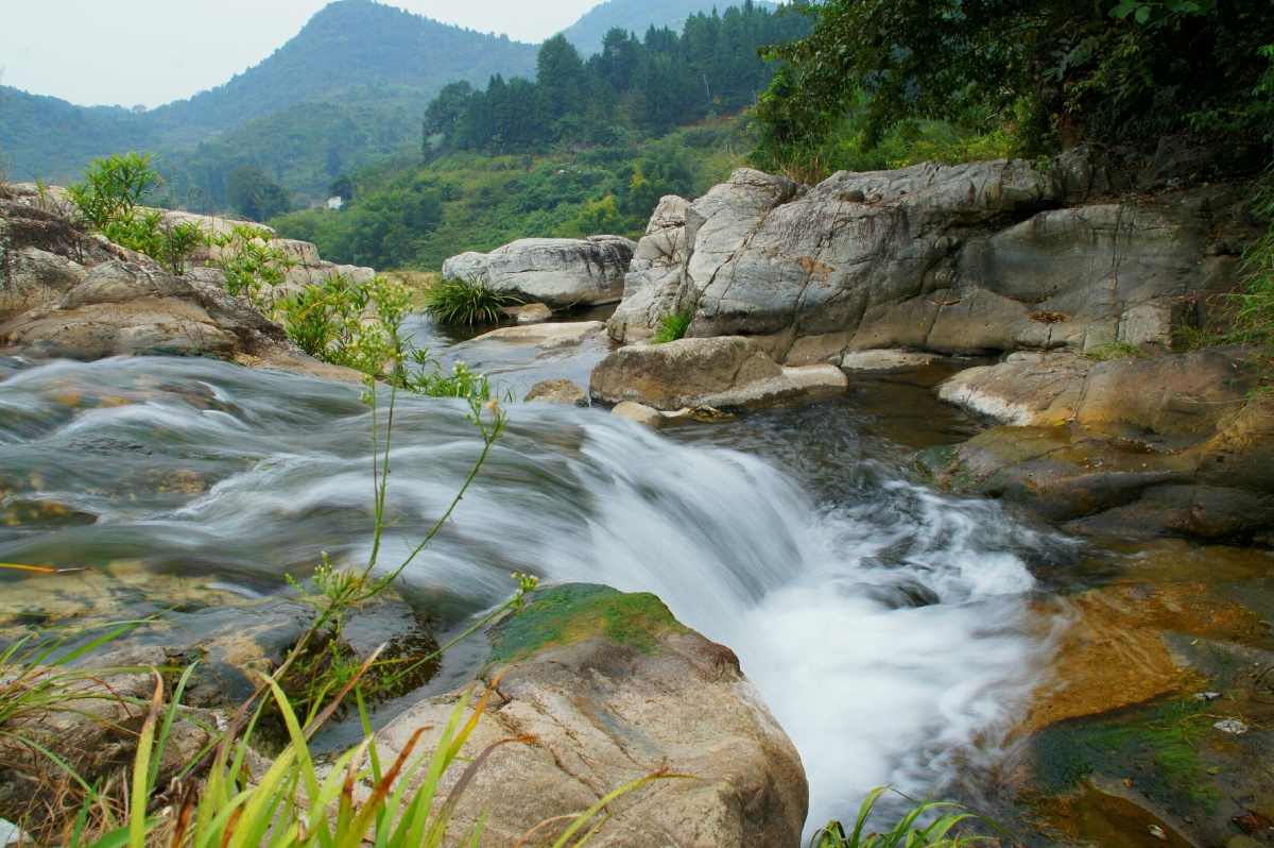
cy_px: 424
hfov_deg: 57.3
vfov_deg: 39.9
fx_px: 1167
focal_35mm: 33
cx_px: 637
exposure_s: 1/8
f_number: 13
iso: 200
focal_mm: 22
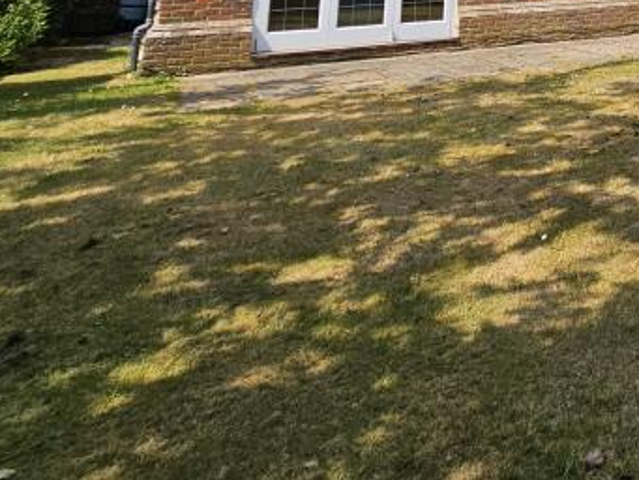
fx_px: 720
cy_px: -208
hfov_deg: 35.5
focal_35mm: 39
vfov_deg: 27.6
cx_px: 796
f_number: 2.2
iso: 50
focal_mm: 2.2
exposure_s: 1/1339
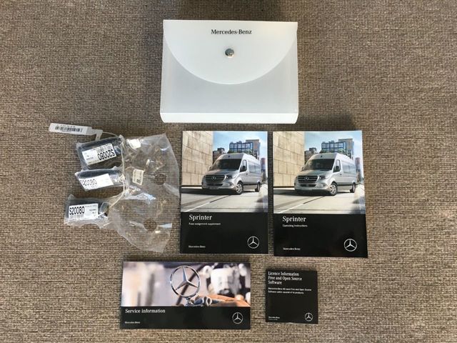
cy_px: 172
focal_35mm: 29
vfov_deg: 48.2
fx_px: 383
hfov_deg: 61.7
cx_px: 228
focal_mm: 4.15
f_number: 2.2
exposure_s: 1/30
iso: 32
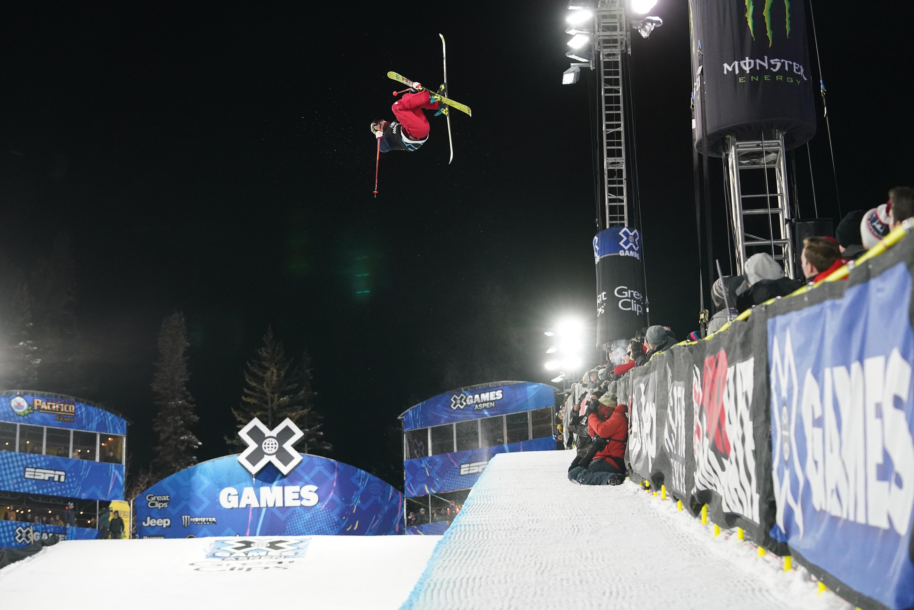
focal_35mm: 92
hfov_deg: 22.1
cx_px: 457
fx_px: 2336
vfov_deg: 14.9
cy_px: 305
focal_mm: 92
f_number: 4.5
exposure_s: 1/1000
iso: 6400
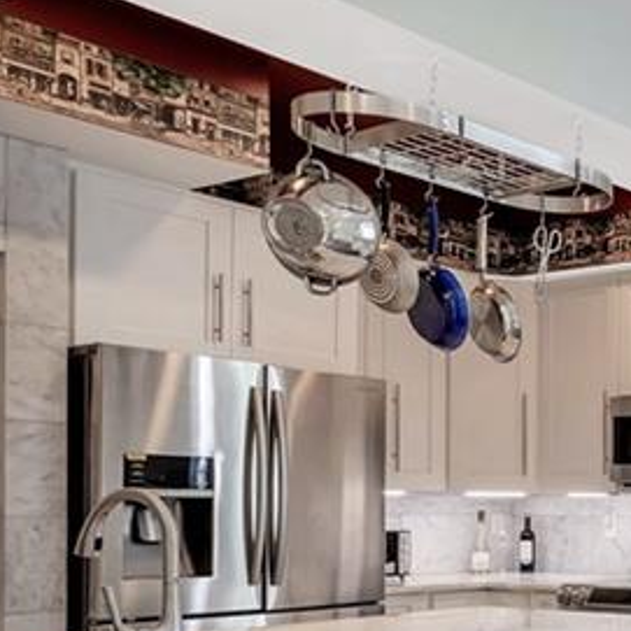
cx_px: 1071
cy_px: 523
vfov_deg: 36.0
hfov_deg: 23.7
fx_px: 928
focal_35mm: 45
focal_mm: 14
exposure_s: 1/60
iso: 160
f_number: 11
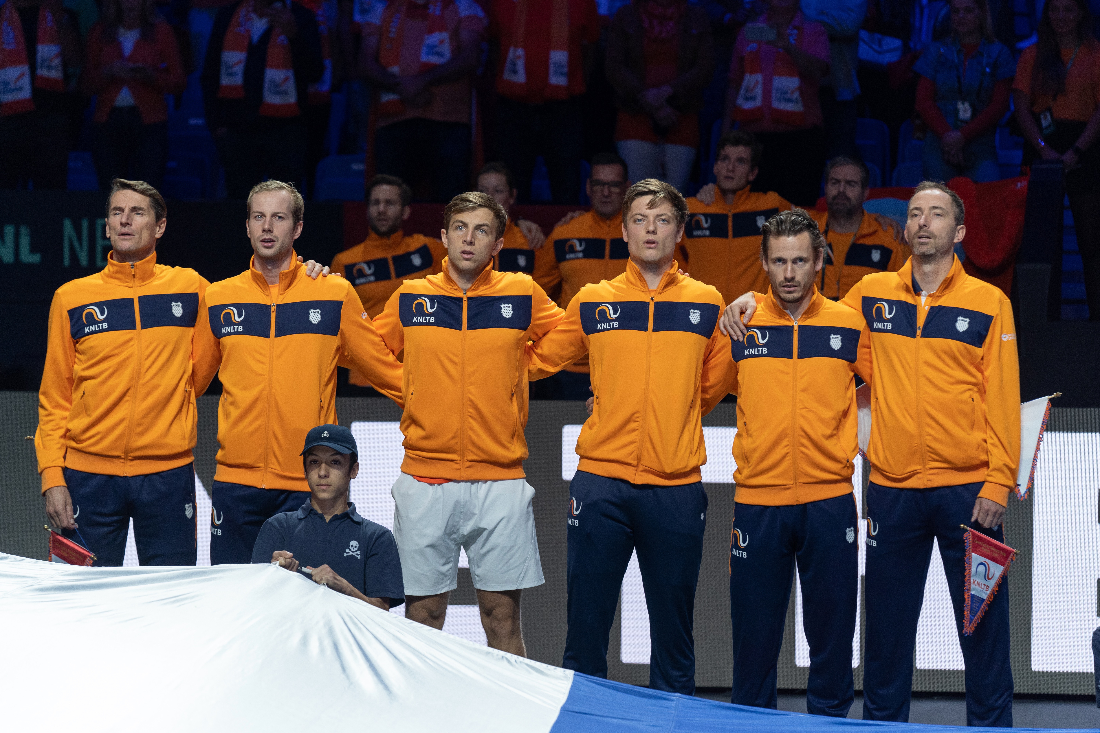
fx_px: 5561
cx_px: 550
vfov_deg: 7.5
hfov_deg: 11.3
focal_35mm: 182
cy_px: 366
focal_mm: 182
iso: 2000
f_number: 4
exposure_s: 1/400
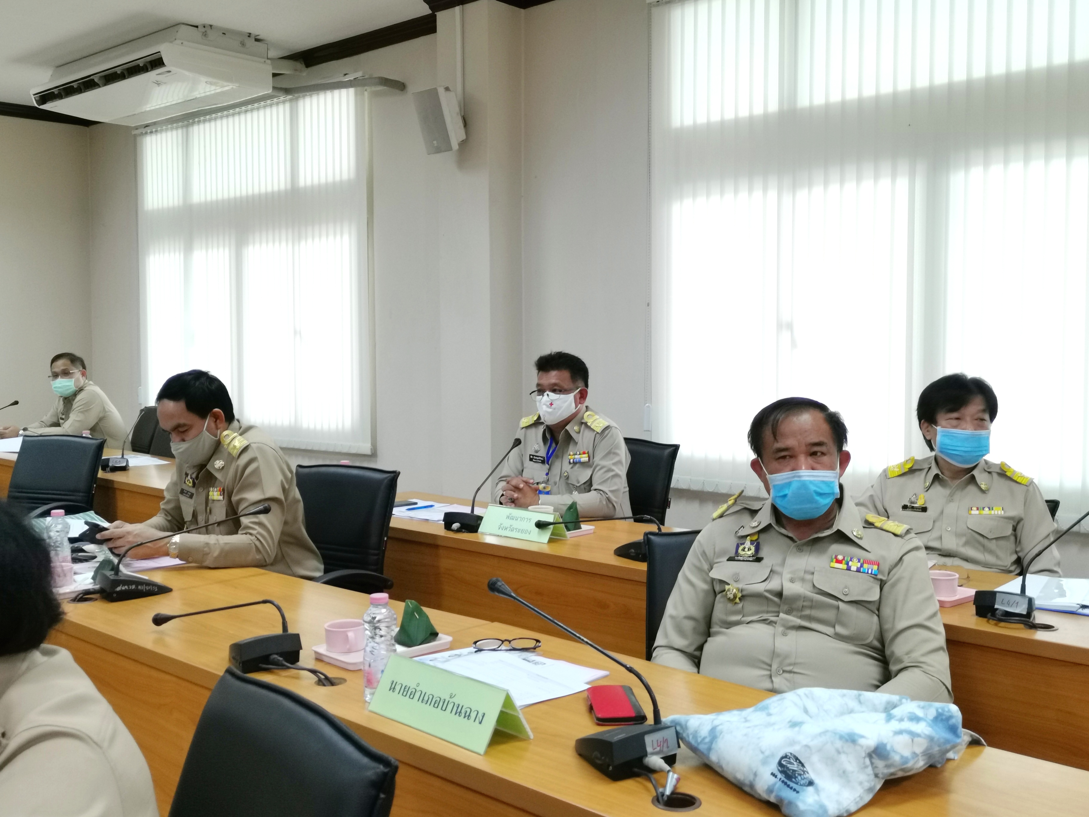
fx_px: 1133
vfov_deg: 39.7
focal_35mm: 36
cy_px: 408
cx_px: 544
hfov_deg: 51.4
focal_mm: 5.58
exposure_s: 1/100
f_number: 1.8
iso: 400
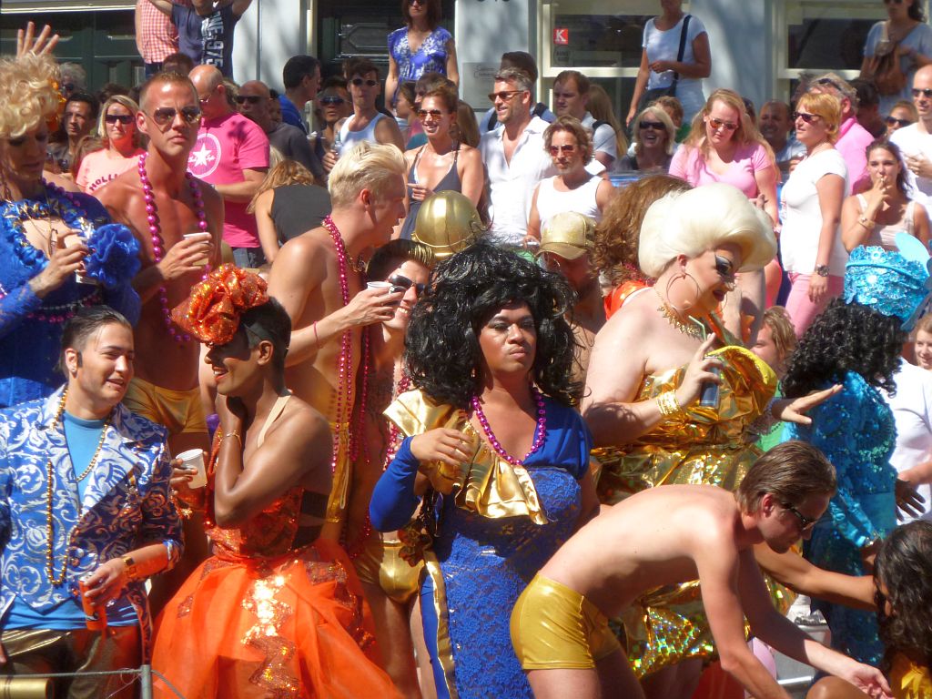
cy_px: 350
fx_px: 6058
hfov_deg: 8.8
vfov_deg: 6.6
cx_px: 466
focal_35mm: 225
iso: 160
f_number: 4.6
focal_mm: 37
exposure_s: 1/640
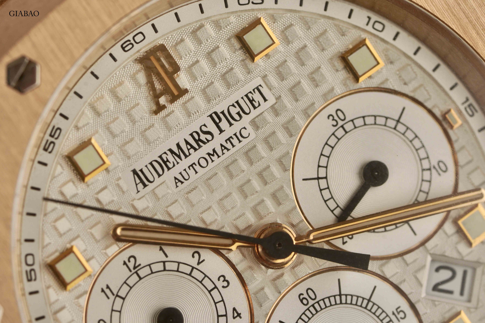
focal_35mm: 135
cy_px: 162
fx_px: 1819
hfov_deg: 15.2
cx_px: 242
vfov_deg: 10.2
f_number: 8
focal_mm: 90
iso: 200
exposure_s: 1/250
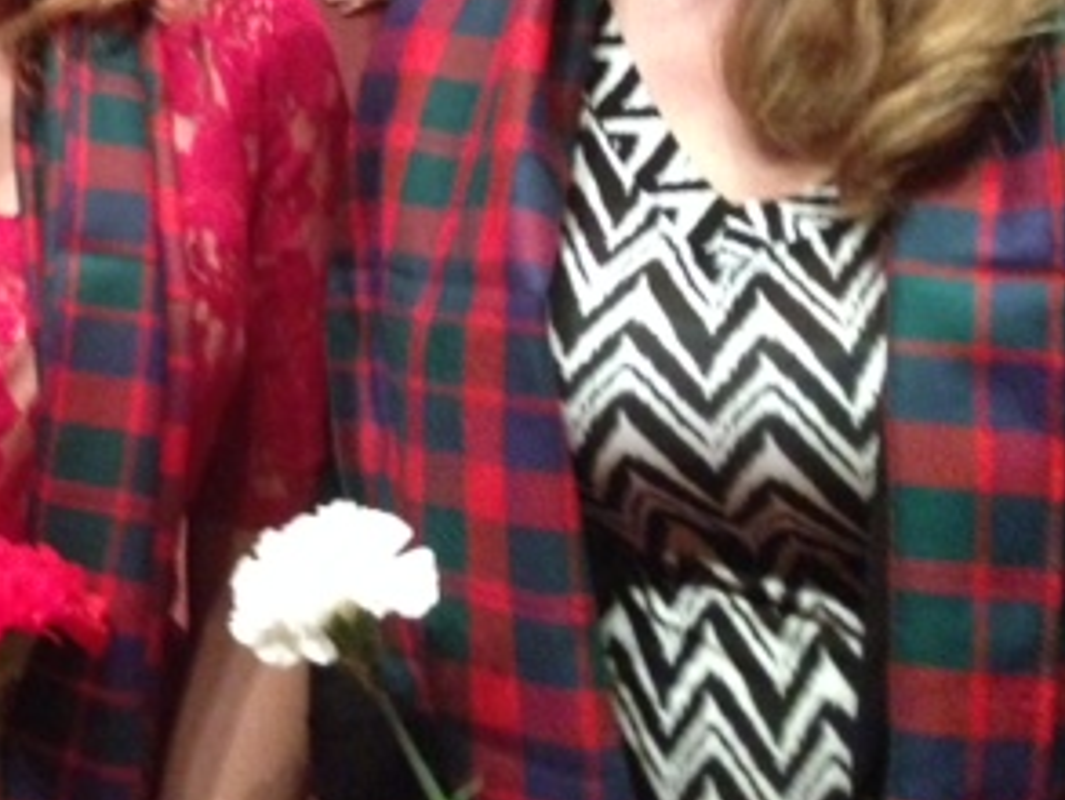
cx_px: -44
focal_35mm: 72
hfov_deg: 25.4
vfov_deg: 19.8
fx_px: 2216
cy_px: -22
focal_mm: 4.12
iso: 800
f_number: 2.4
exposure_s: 1/15
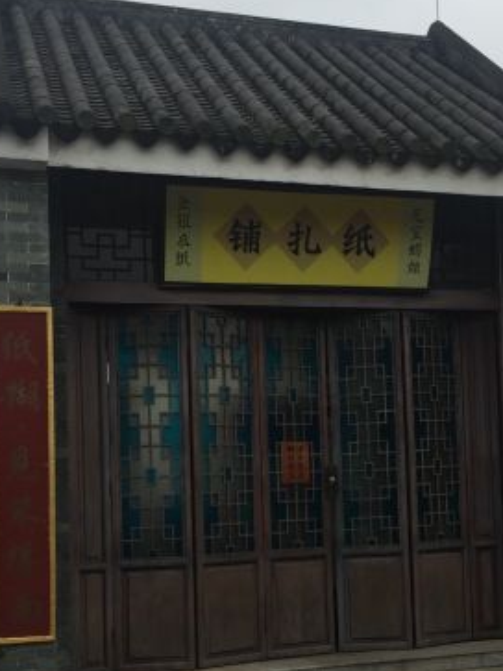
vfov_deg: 34.2
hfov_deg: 25.9
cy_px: 427
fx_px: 1086
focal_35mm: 56
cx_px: 339
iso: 32
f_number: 2.2
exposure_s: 1/196
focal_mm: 4.15
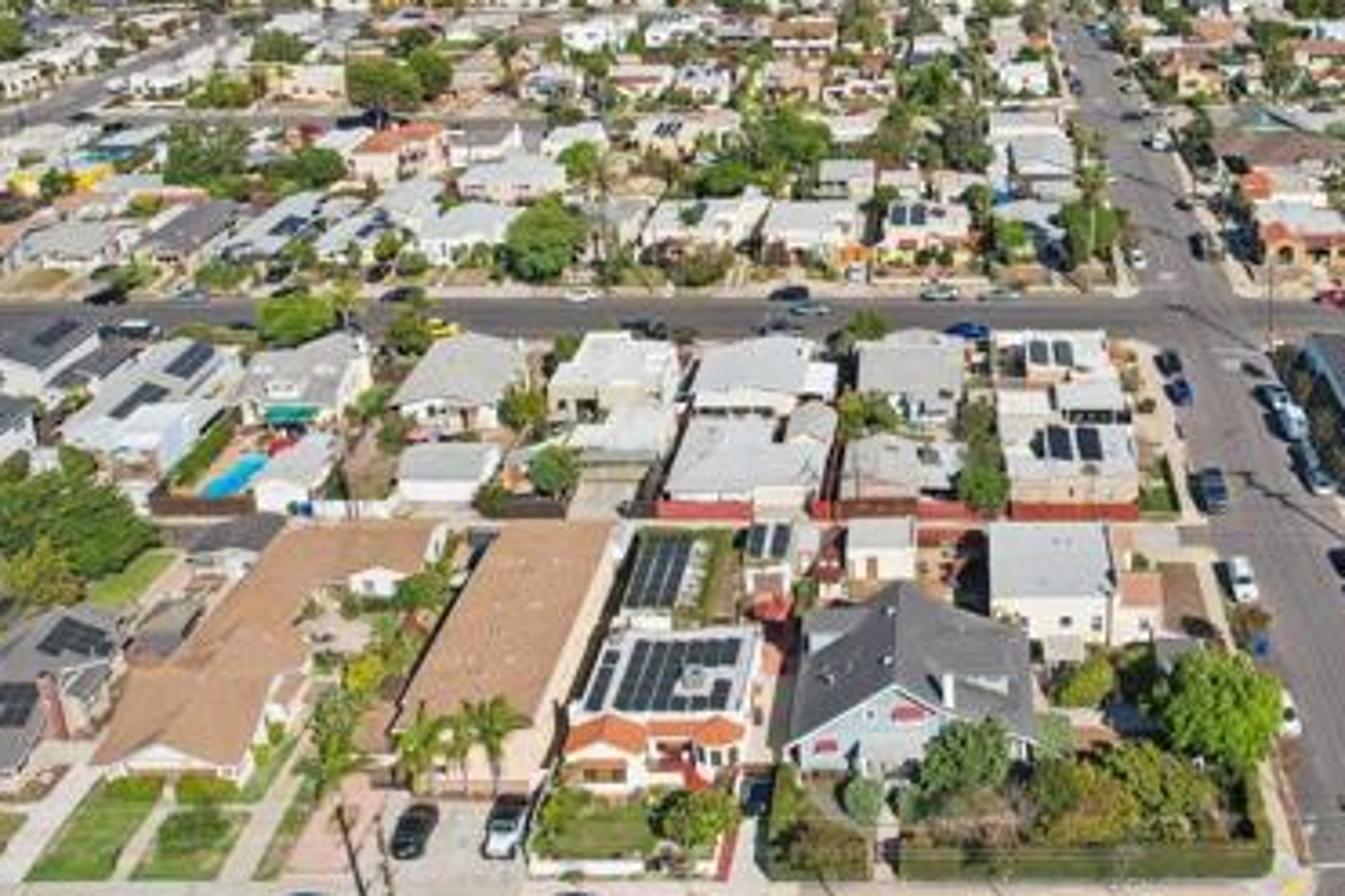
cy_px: 230
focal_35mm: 38
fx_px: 1419
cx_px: 964
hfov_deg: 49.2
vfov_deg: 34.3
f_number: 2.8
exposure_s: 1/3000
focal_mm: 8.4
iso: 140
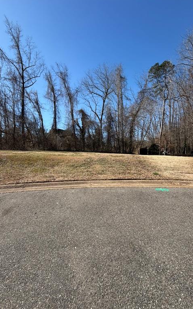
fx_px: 126
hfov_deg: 74.8
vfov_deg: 101.5
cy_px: 154
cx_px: 97
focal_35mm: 15
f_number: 2.2
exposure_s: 1/770
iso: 32
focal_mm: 2.22
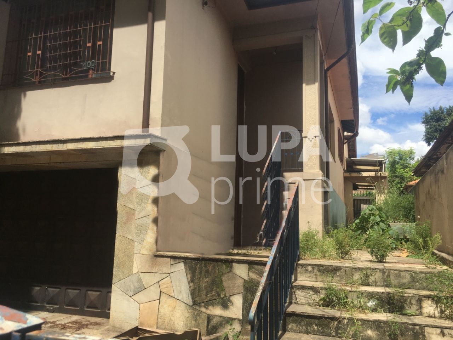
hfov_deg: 61.7
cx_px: 226
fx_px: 380
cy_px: 170
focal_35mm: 29
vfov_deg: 48.2
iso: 25
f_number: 2.2
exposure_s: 1/1326
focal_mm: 4.15
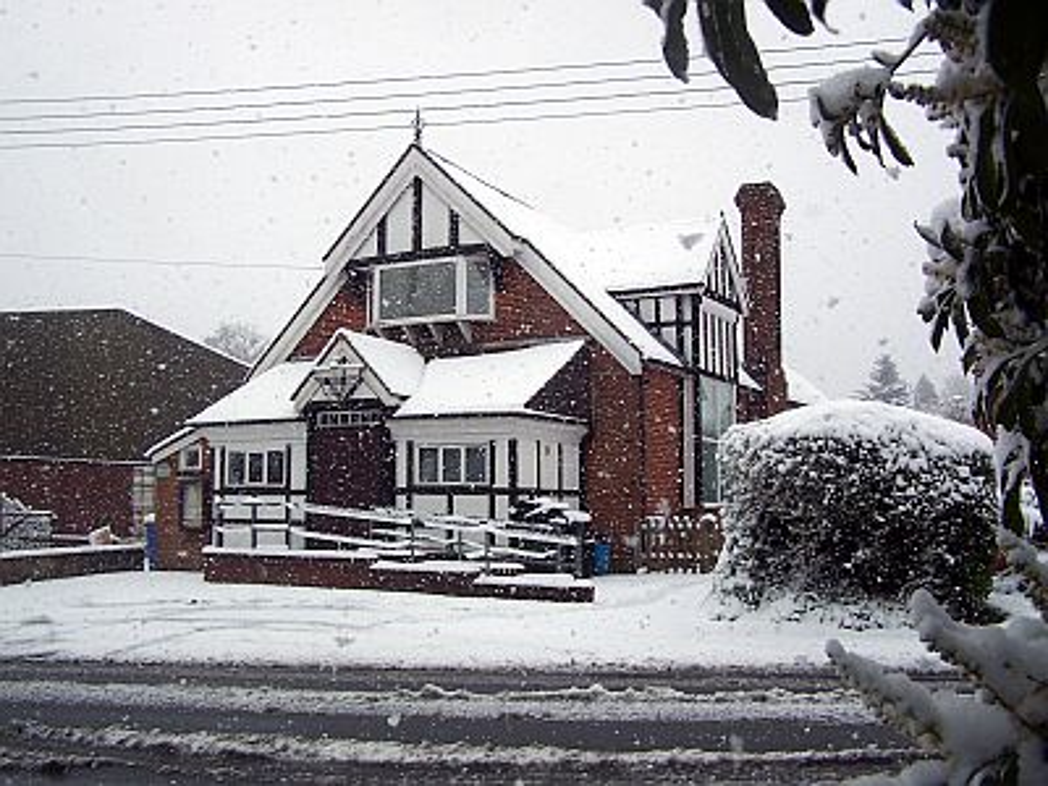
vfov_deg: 37.7
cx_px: 524
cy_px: 393
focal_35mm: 38
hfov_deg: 49.0
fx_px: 1150
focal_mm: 6.3
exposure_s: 1/500
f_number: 2.8
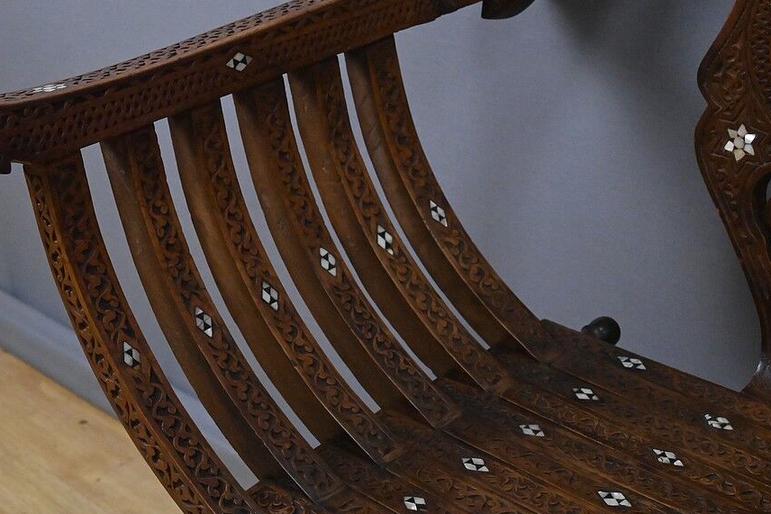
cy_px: 267
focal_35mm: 70
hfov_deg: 28.8
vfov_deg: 19.5
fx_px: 1499
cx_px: 326
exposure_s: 1/100
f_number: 11
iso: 8000
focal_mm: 50
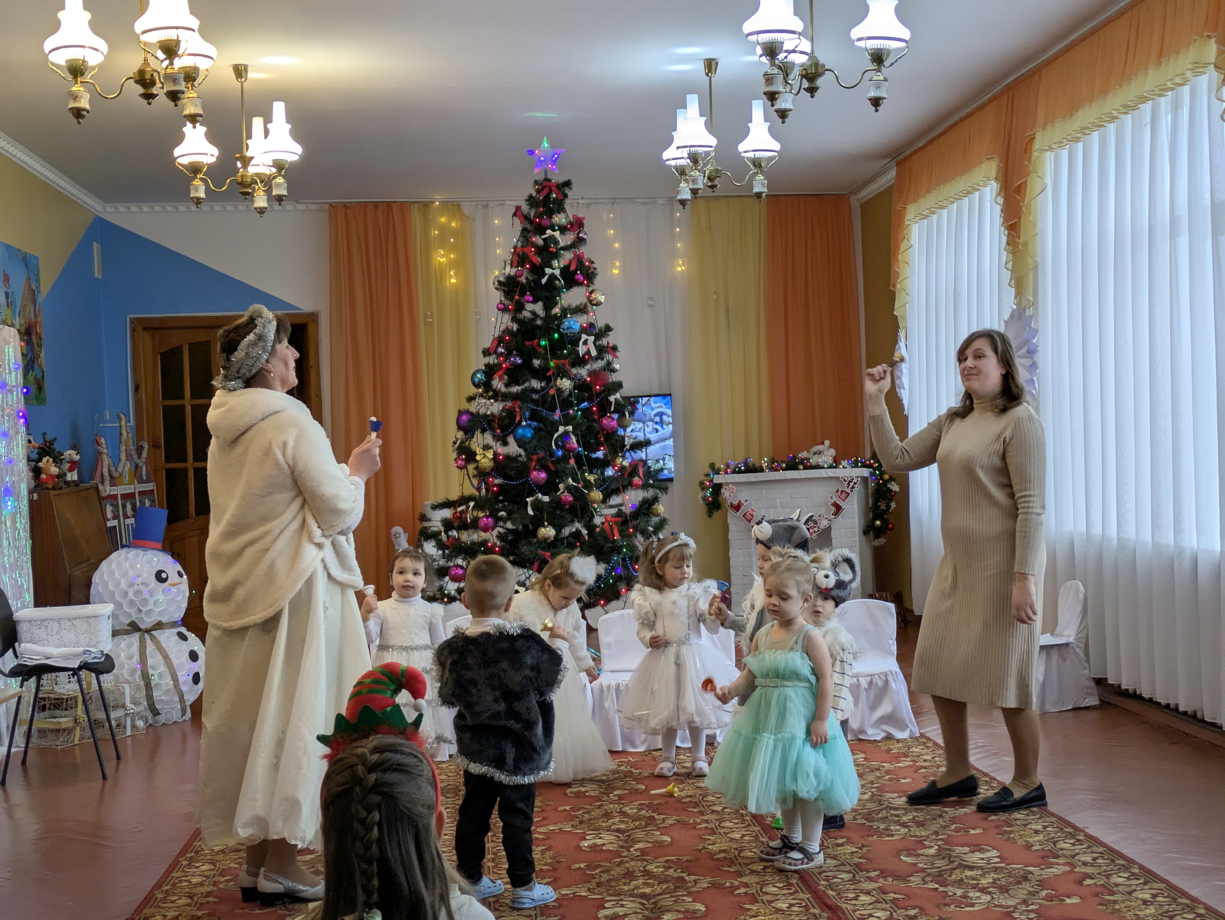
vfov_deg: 28.6
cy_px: 460
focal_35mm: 51
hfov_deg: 37.5
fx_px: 1806
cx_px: 612
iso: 169
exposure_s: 1/100
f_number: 1.89
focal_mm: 5.43
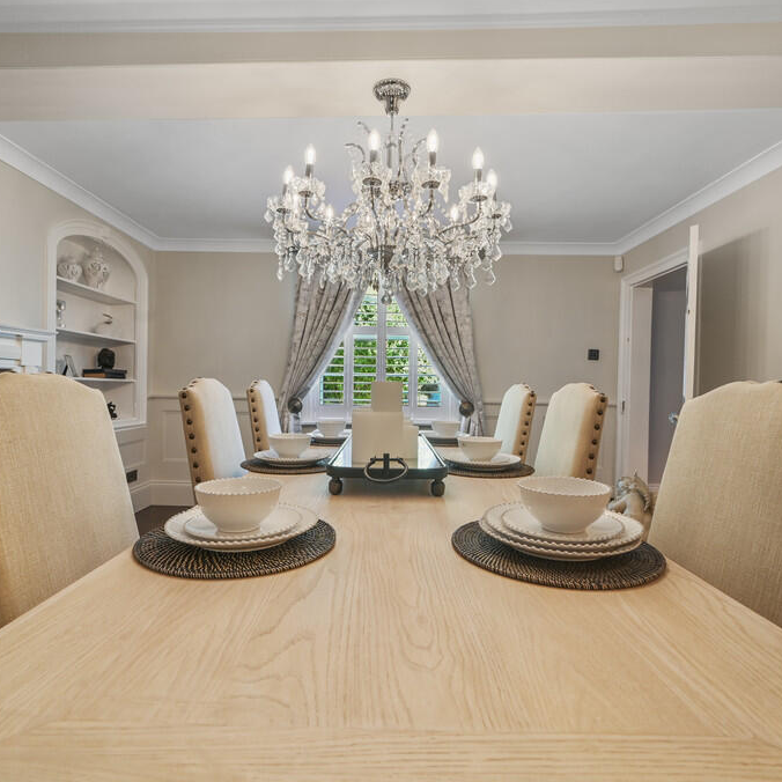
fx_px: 460
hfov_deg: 80.7
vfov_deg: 80.7
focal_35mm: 18
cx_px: 381
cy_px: 389
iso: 400
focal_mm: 14
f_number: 8
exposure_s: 1
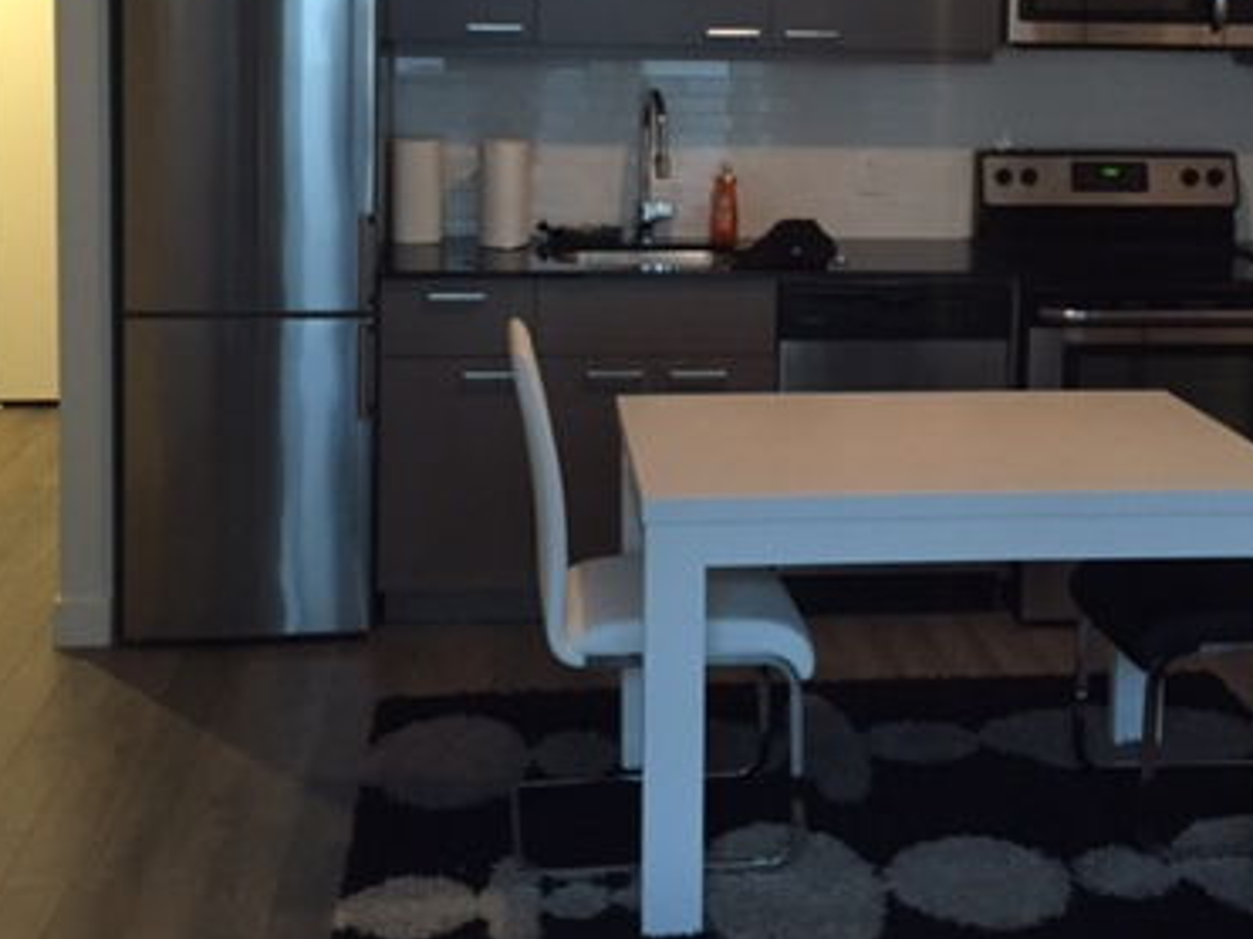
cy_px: 166
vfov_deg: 28.4
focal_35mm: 50
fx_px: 1809
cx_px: 736
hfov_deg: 38.1
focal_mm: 4.15
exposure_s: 1/15
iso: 320
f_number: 2.2
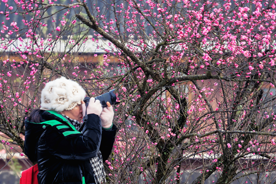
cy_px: 70
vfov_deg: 6.0
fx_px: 1764
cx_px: 149
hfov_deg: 8.9
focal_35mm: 230
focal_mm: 132
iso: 500
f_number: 5
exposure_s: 1/100
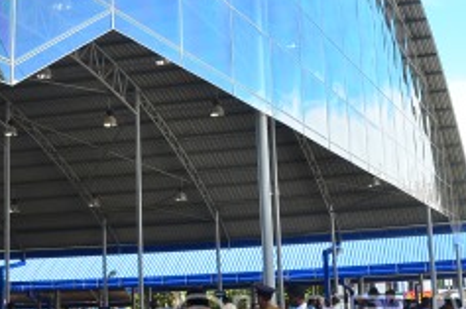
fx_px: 982
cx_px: 222
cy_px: 50
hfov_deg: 26.7
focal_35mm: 76
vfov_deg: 17.7
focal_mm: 20
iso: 200
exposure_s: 1/200
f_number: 7.1
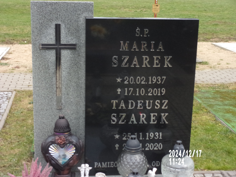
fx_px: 436
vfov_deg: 22.9
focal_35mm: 64
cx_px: 118
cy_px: 88
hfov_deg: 30.3
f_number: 5.2
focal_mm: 11.5
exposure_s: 1/34
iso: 106
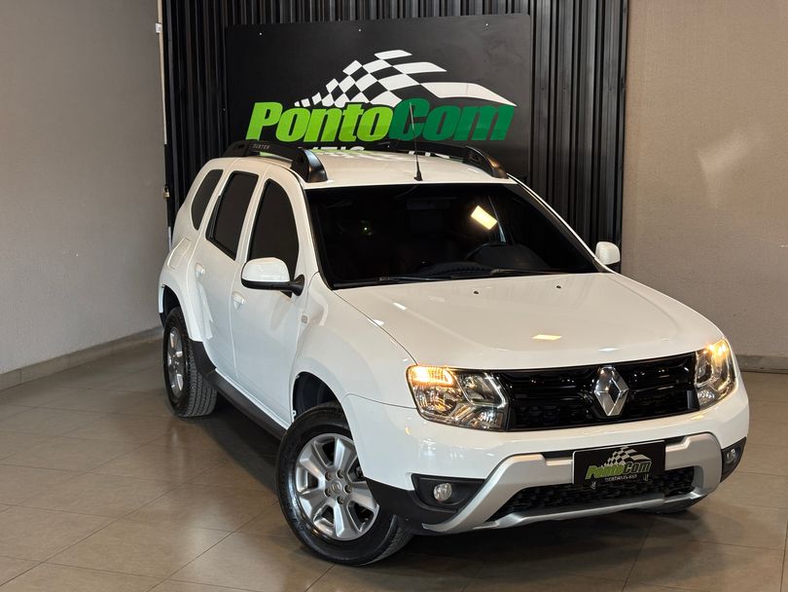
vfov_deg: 28.0
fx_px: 1184
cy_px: 296
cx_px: 394
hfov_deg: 36.8
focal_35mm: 52
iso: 100
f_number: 1.6
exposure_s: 1/60
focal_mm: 5.96
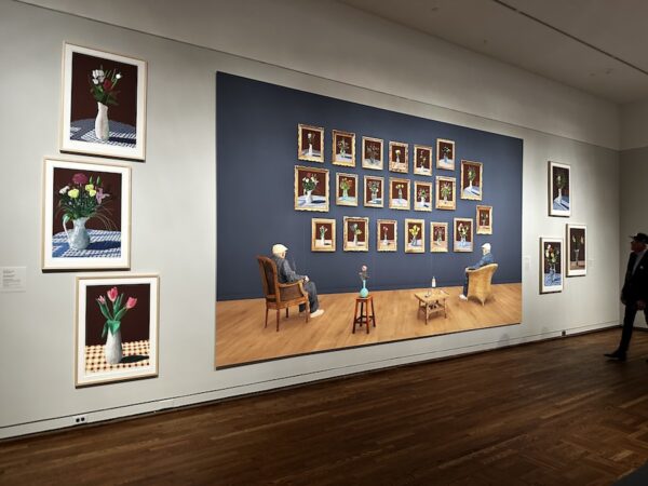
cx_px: 324
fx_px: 449
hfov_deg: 71.6
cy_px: 243
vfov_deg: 56.8
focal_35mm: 24
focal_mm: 6.86
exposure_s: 1/60
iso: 400
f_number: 1.78
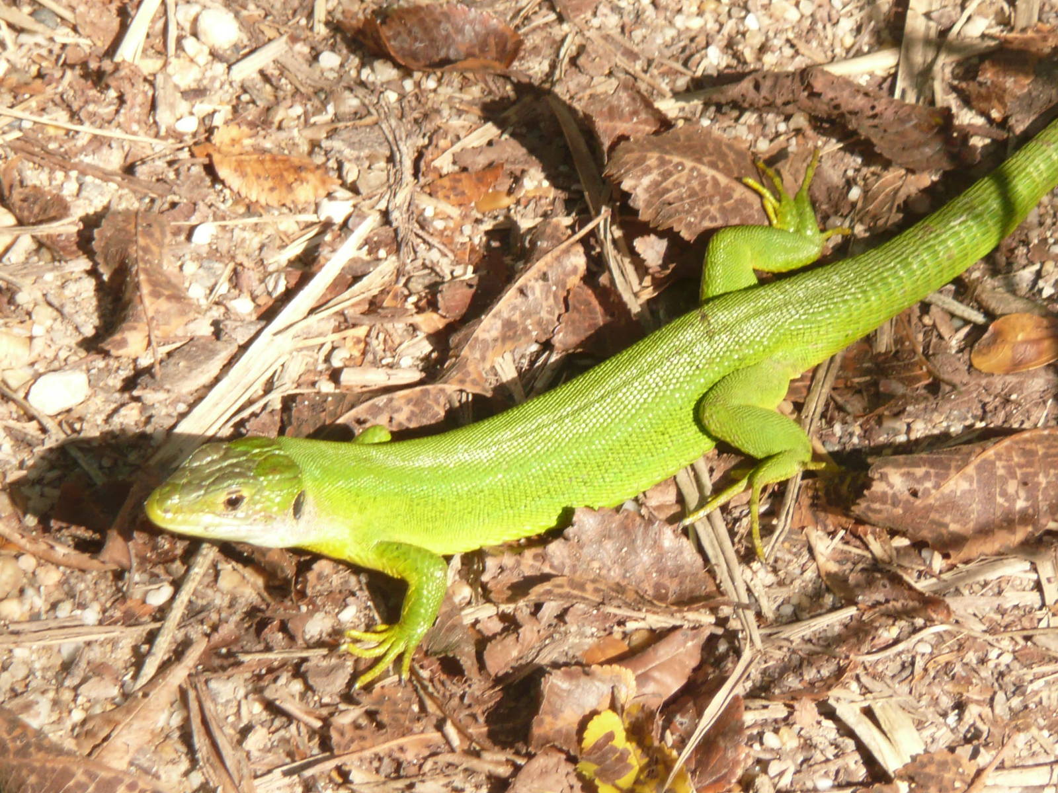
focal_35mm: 420
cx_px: 529
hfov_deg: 4.7
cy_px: 396
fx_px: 12837
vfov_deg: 3.5
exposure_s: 1/160
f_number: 4.9
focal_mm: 46
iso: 100
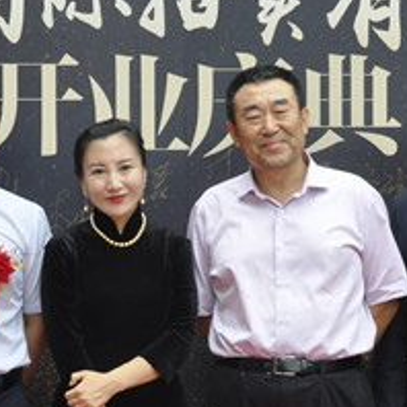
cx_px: 177
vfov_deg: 16.4
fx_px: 1410
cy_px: 252
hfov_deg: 16.4
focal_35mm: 106
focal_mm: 30
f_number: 8
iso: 800
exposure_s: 1/250
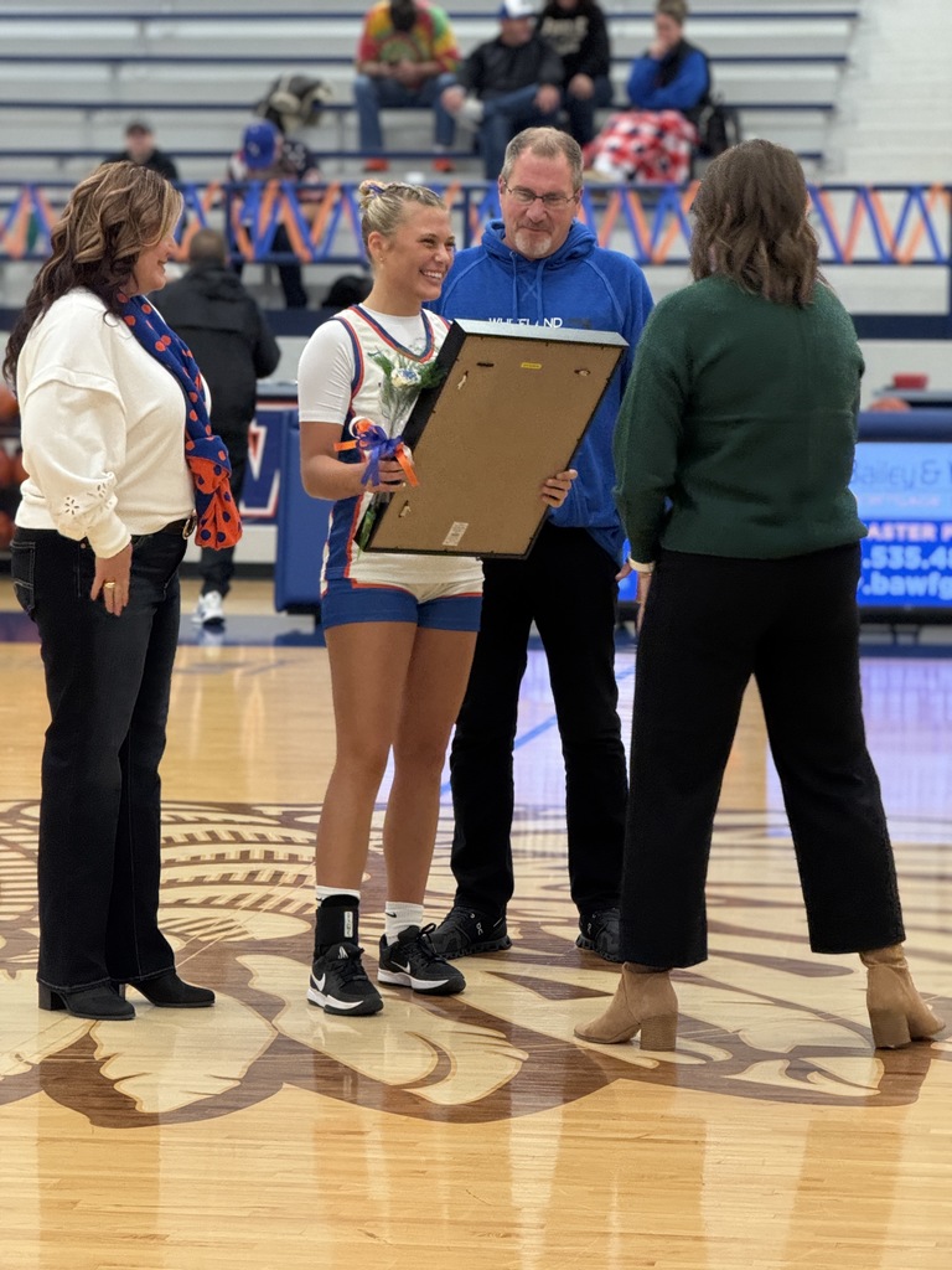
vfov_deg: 16.4
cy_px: 635
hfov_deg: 12.3
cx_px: 476
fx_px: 4400
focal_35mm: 120
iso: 640
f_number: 2.8
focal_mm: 15.66
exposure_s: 1/120
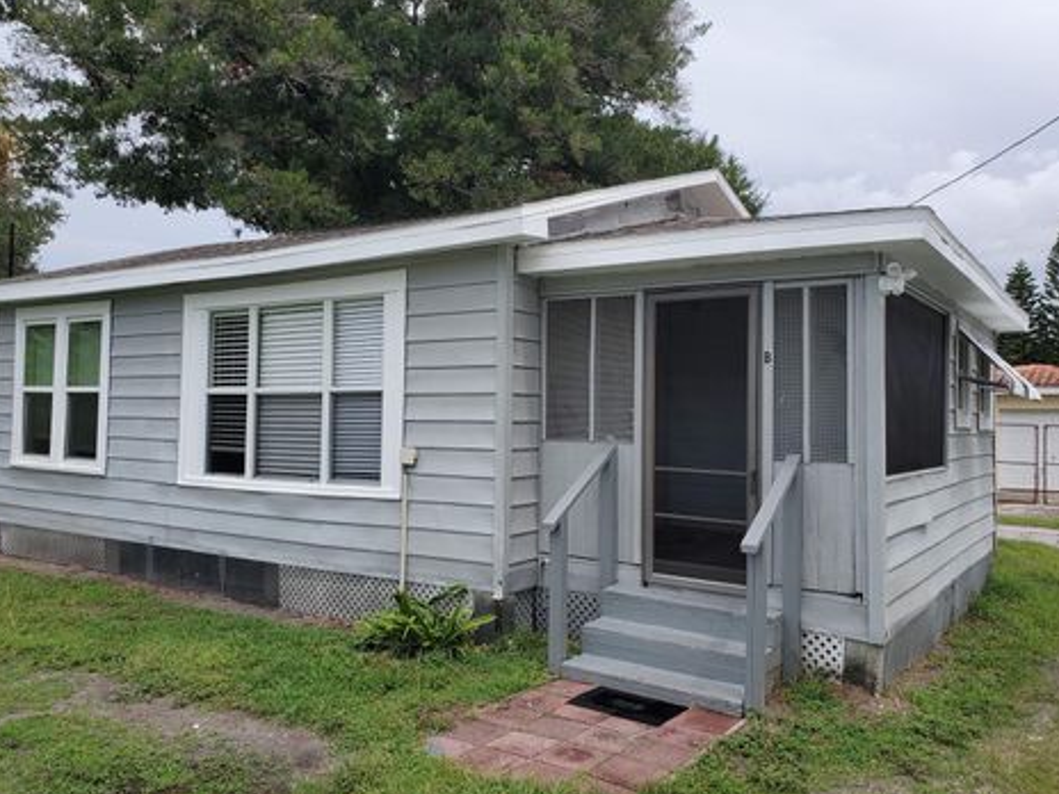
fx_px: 857
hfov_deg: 63.4
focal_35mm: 28
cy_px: 380
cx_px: 514
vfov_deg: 49.7
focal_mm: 4.3
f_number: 2.4
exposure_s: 1/1245
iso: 50
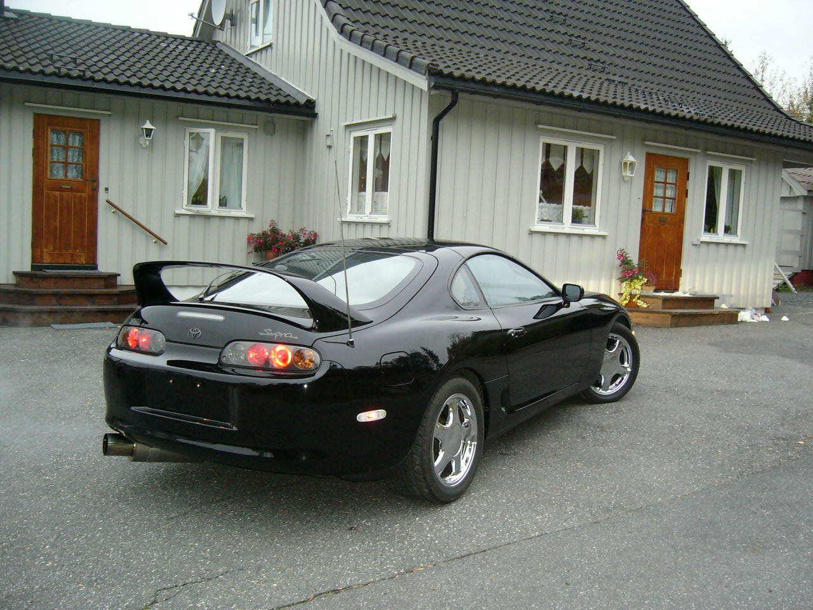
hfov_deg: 52.6
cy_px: 305
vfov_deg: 40.7
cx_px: 406
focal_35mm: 35
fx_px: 822
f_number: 2.8
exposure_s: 1/60
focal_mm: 5.8
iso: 200
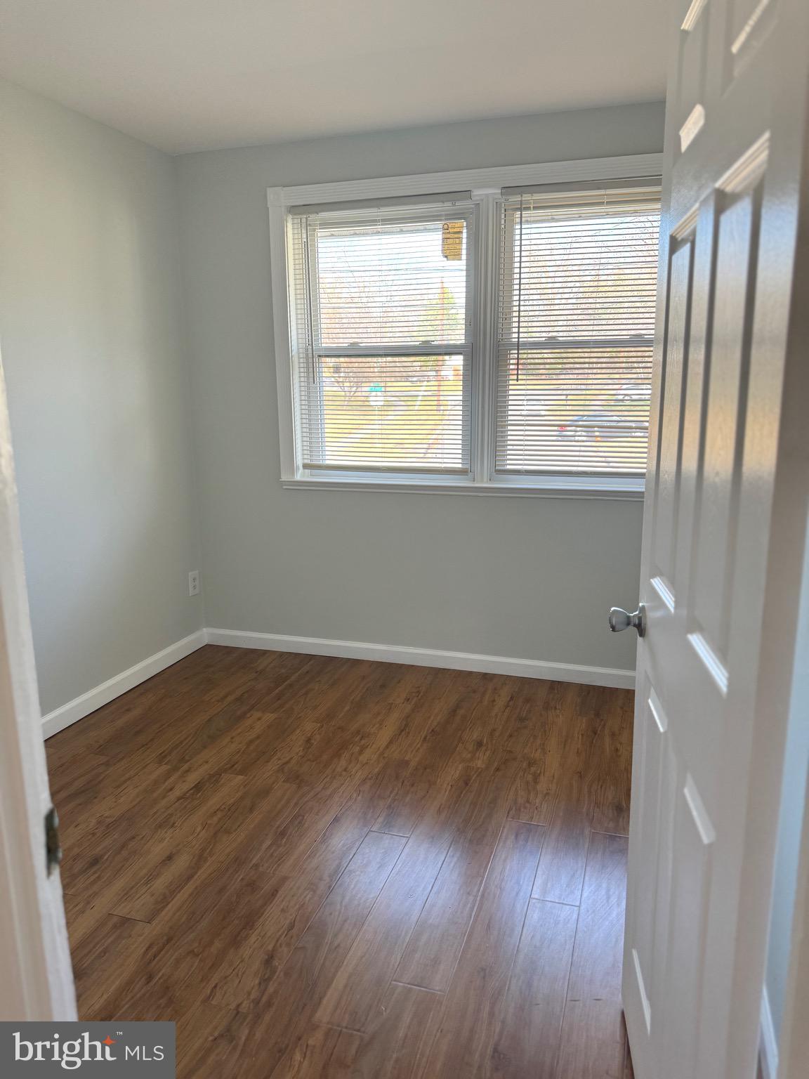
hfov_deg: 56.8
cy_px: 540
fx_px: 748
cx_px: 404
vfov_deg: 71.6
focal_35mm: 24
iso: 160
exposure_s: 1/120
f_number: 1.78
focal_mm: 6.86
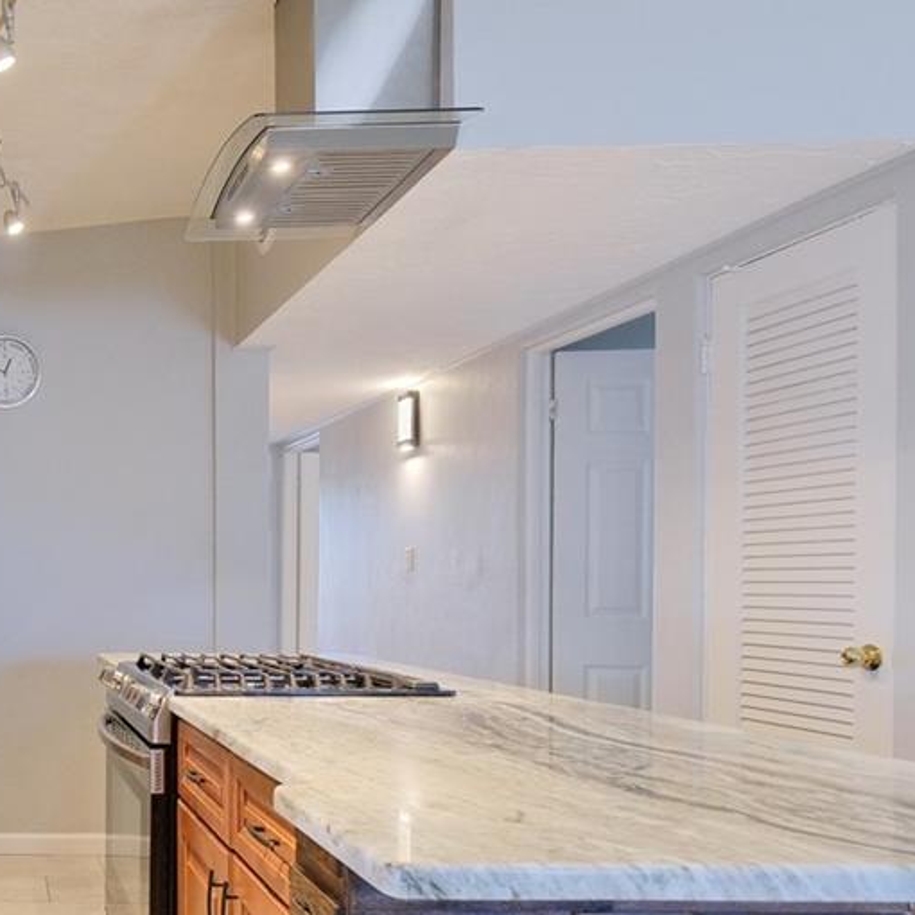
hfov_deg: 42.1
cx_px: -54
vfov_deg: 50.3
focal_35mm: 32
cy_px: 597
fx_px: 957
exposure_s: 1/25
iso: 640
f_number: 4
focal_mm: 8
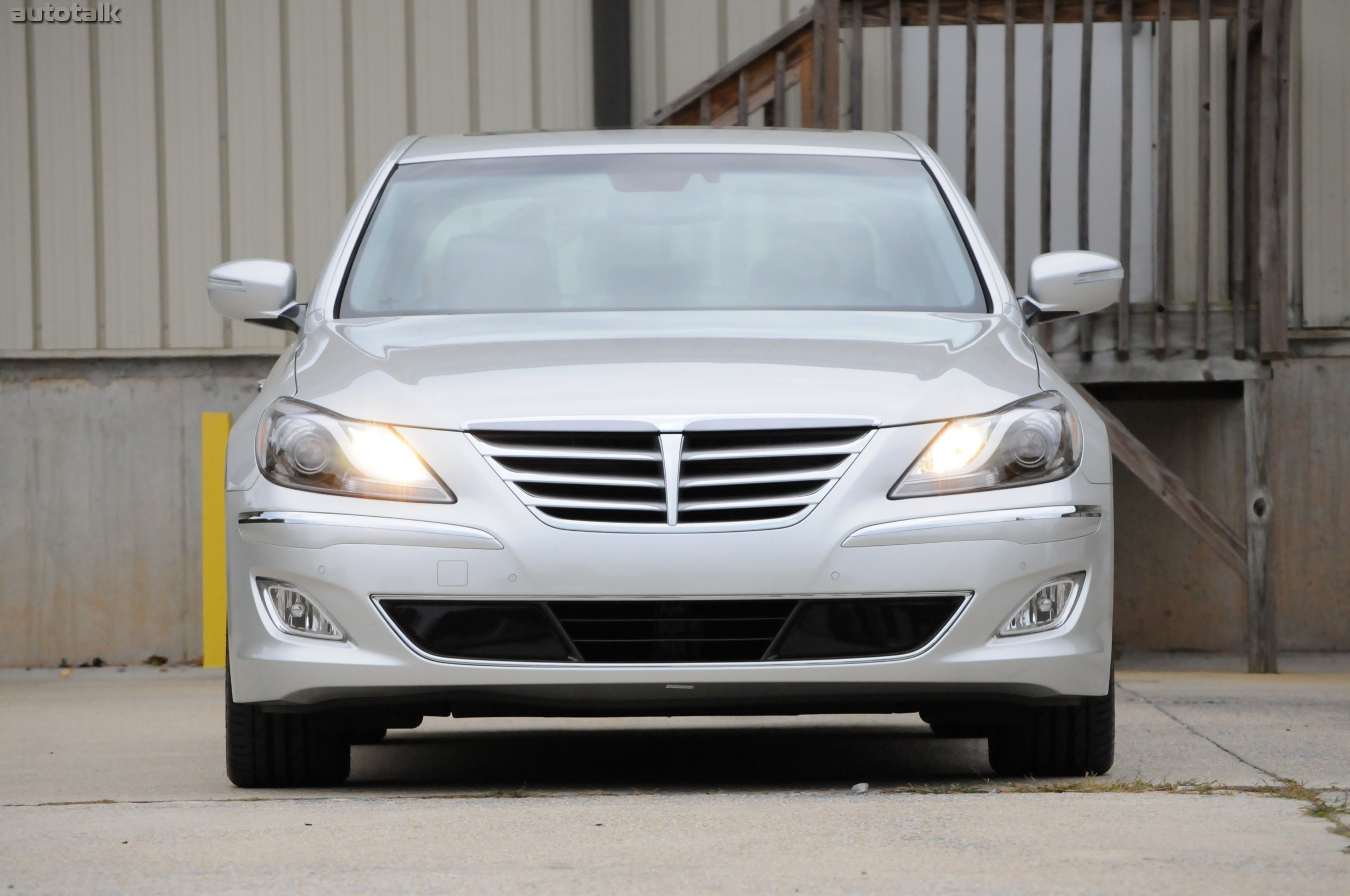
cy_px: 448
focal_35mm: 183
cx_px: 675
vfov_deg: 7.5
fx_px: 6855
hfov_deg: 11.2
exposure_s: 1/1600
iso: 2000
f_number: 8
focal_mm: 122
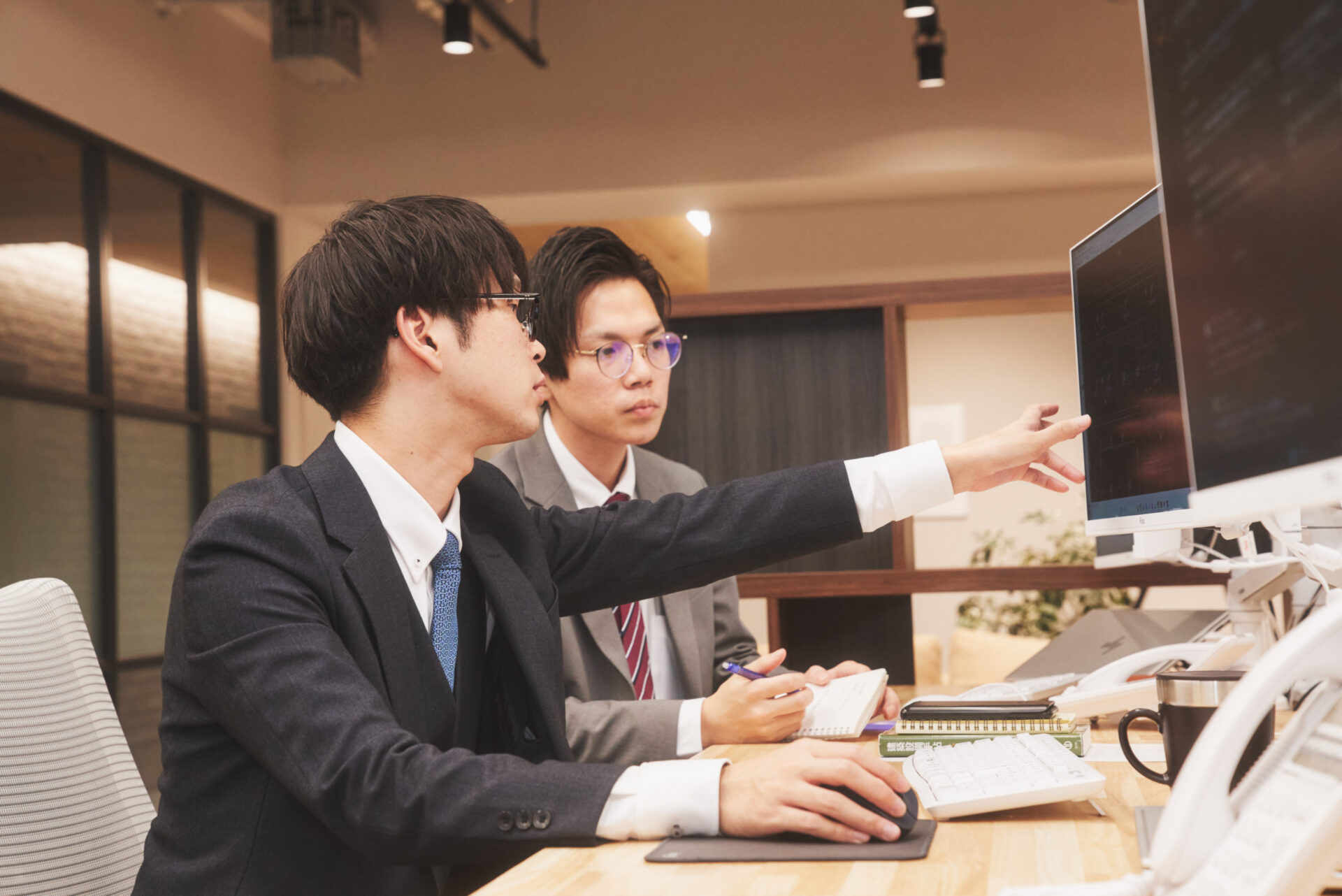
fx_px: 2275
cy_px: 448
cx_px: 671
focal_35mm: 61
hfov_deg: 32.9
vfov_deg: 22.3
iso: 2000
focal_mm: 61
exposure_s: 1/125
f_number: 5.6
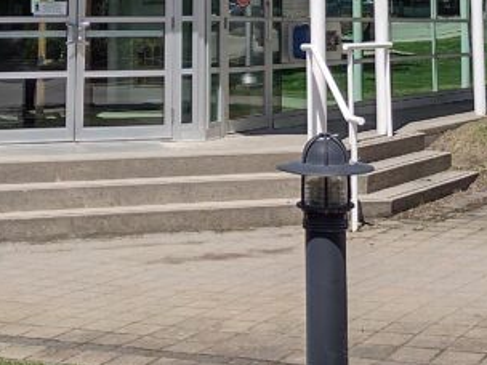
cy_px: -141
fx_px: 1280
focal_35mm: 91
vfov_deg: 15.3
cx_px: 276
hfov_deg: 21.5
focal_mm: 4.71
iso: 100
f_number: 1.7
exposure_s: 1/2003
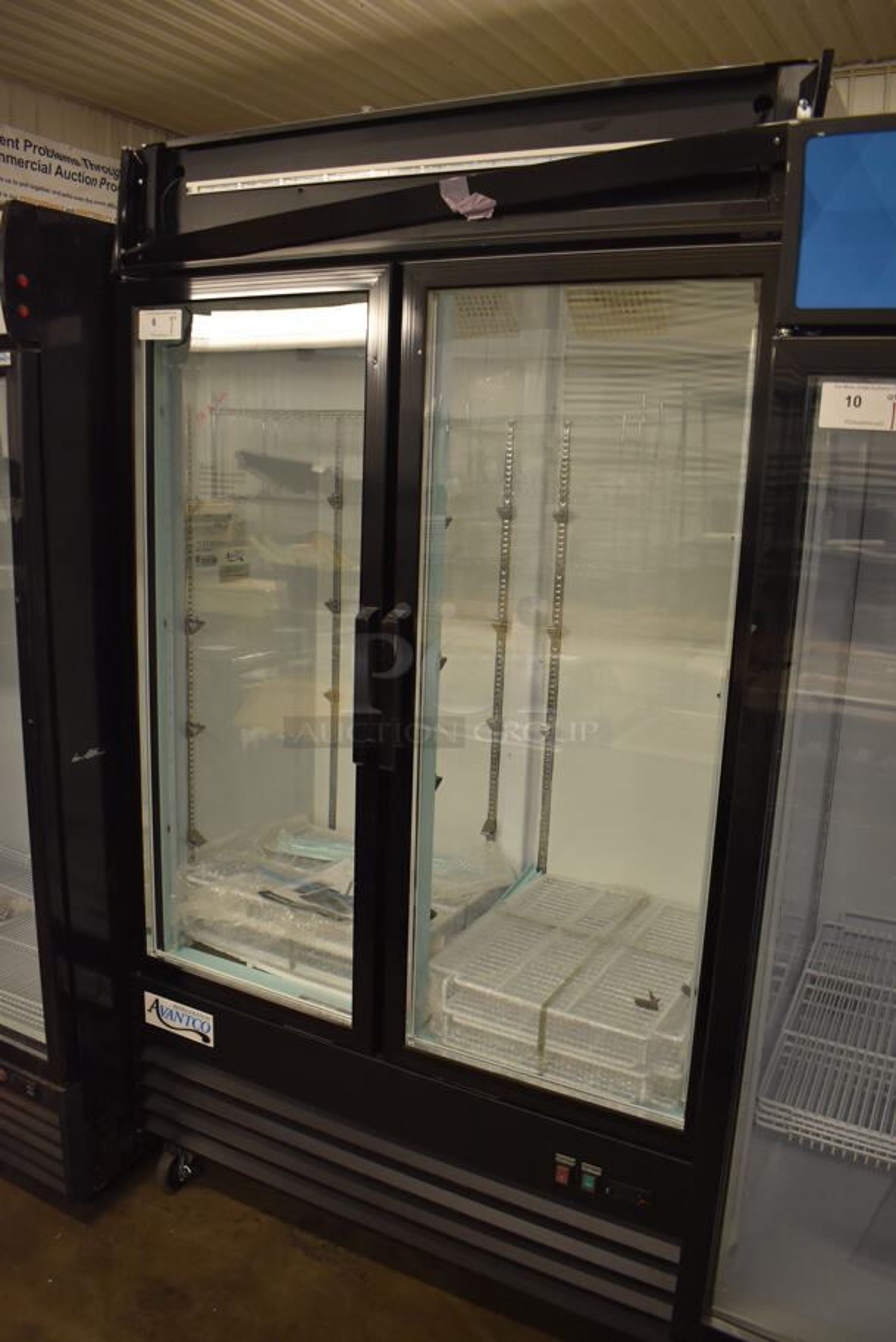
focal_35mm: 27
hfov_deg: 48.0
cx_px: 448
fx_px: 1006
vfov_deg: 67.3
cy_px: 671
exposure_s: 1/125
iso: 1250
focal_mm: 18
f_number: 3.5
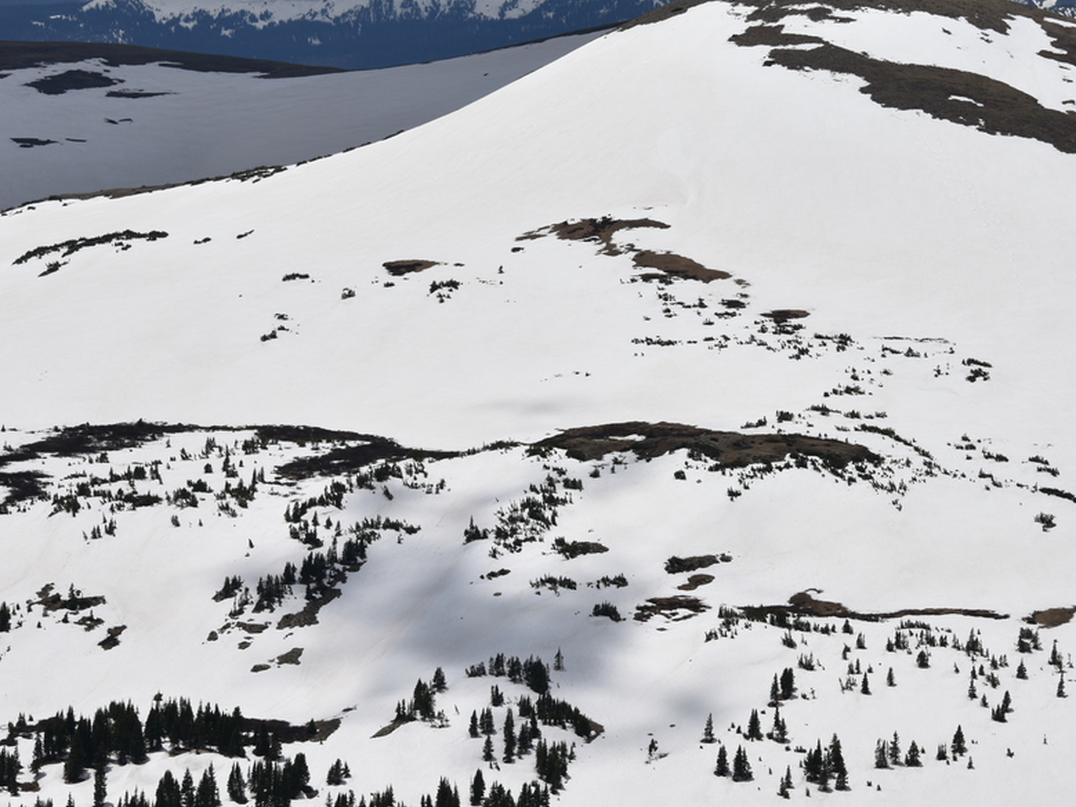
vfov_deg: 8.4
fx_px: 5501
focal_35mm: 177
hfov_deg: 11.2
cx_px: 727
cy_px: 264
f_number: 11
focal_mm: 112
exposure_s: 1/500
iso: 100
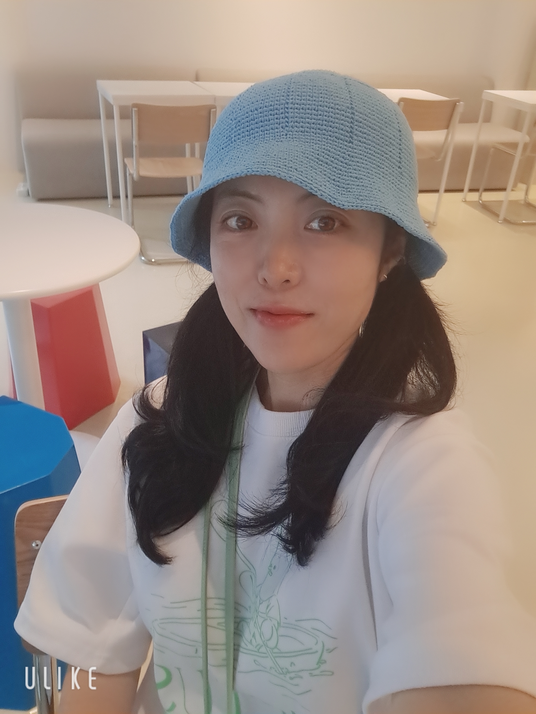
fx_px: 640
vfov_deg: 58.4
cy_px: 357
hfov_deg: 45.4
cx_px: 268
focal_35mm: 31
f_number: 2.2
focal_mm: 3.75
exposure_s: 1/50
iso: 268
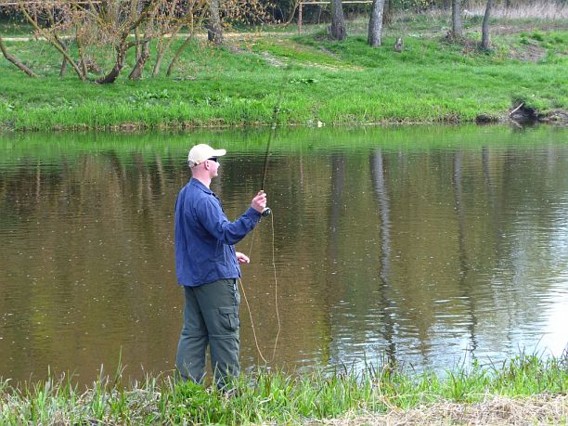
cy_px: 213
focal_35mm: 150
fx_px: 2461
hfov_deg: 13.2
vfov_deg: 9.9
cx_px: 284
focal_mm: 27
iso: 100
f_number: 3.5
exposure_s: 1/125
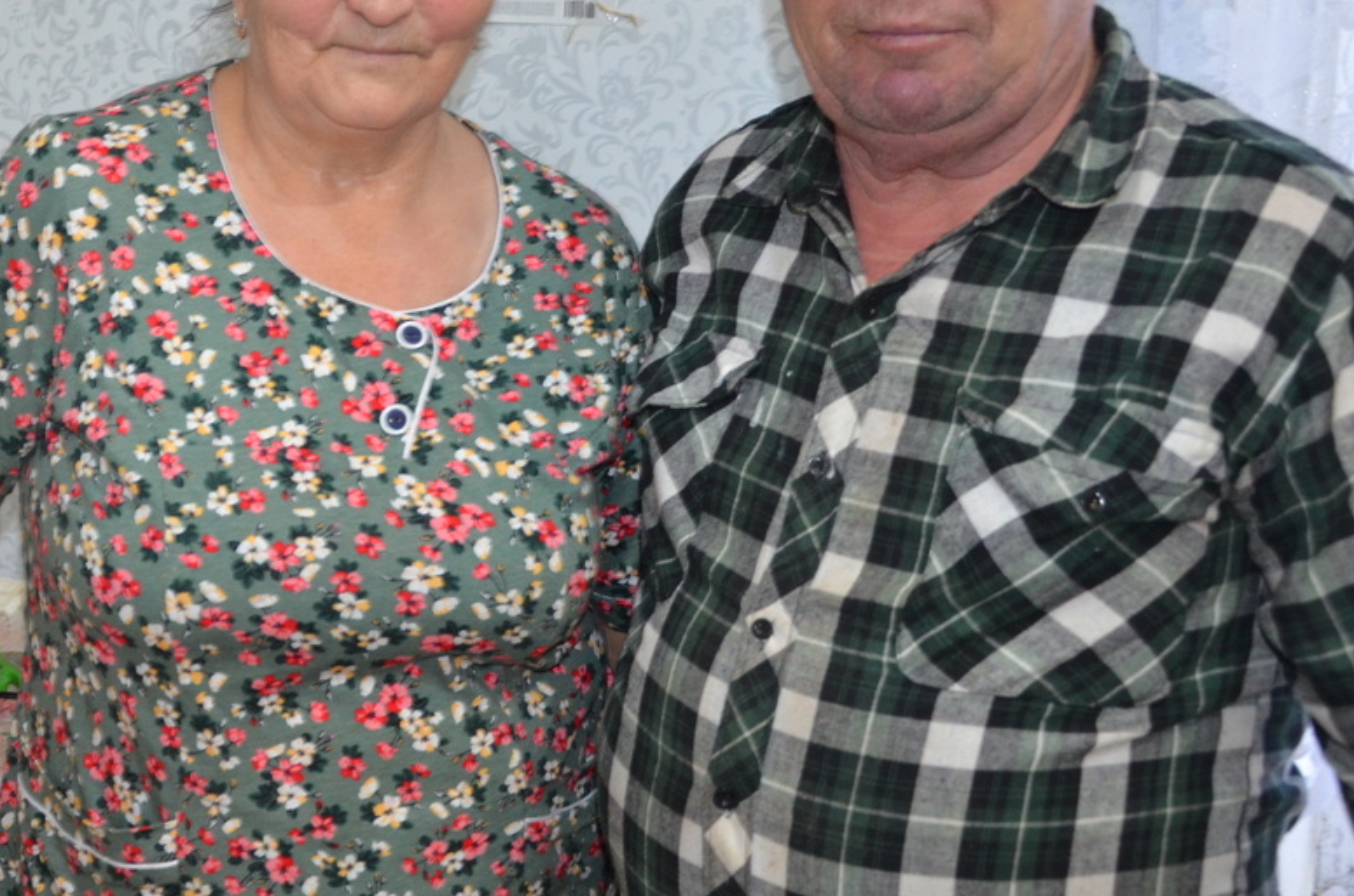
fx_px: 2440
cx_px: 47
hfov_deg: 29.3
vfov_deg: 20.8
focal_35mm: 65
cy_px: 410
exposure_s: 1/60
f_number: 3.8
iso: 800
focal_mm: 21
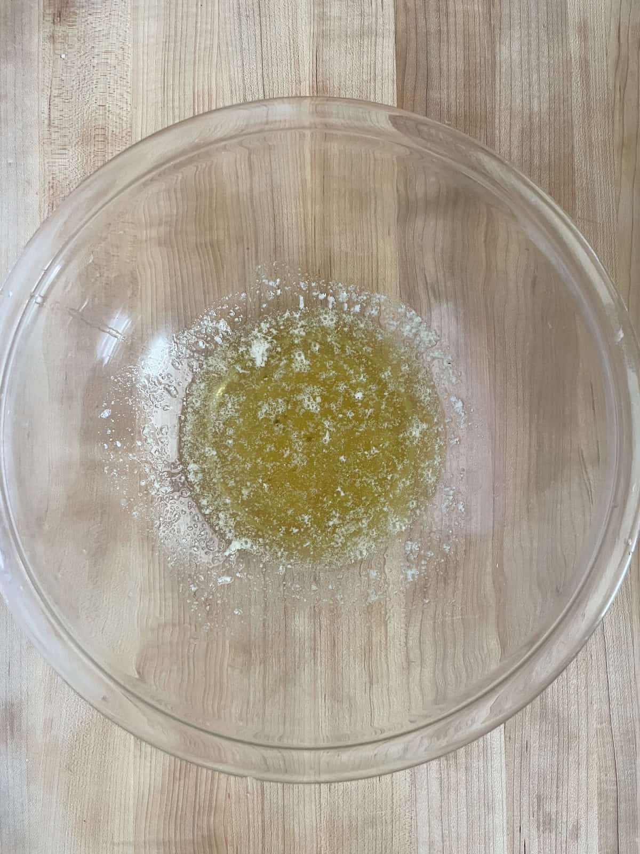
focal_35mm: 26
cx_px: 320
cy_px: 427
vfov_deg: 67.3
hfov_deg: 53.1
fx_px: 641
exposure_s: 1/60
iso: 200
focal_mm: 4.2
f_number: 1.6
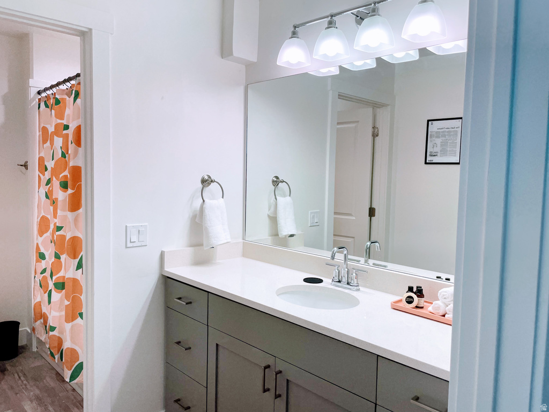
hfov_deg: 67.3
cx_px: 274
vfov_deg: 53.1
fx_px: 412
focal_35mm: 26
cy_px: 206
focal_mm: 4.2
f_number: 1.6
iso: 40
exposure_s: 1/120
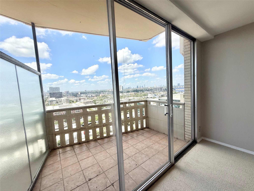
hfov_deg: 102.1
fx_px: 103
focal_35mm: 14
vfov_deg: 85.7
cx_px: 127
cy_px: 96
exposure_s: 1/928
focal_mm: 2.22
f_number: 2.2
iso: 50
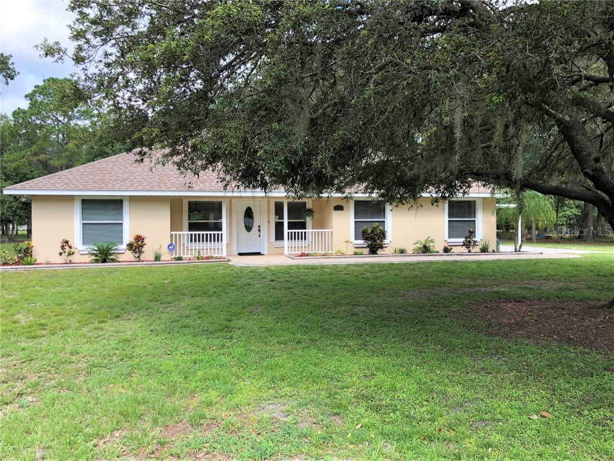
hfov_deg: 63.4
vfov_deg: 49.7
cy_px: 230
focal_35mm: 28
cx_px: 307
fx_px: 497
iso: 20
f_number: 1.8
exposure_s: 1/381
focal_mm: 4
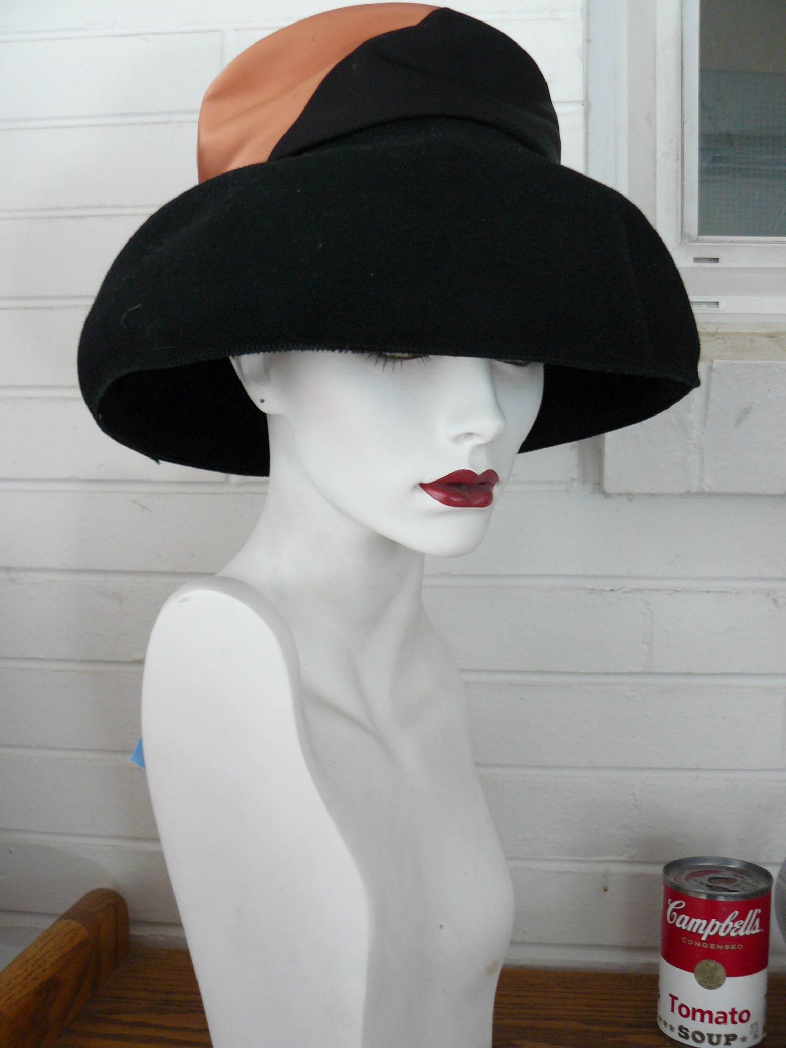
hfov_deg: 39.7
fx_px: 1090
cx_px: 393
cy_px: 524
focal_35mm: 36
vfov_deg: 51.4
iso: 200
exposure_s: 1/15
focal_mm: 6
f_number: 2.8
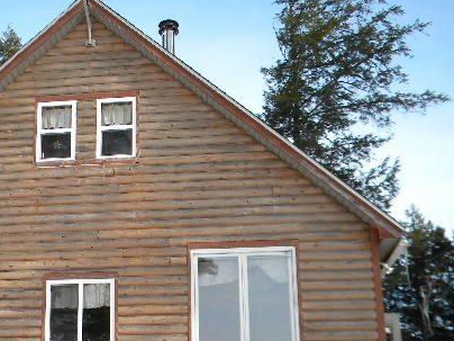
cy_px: 266
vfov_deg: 25.3
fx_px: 748
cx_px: 100
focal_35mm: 57
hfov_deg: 33.0
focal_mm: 6.4
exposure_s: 1/388
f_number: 3.7
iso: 80
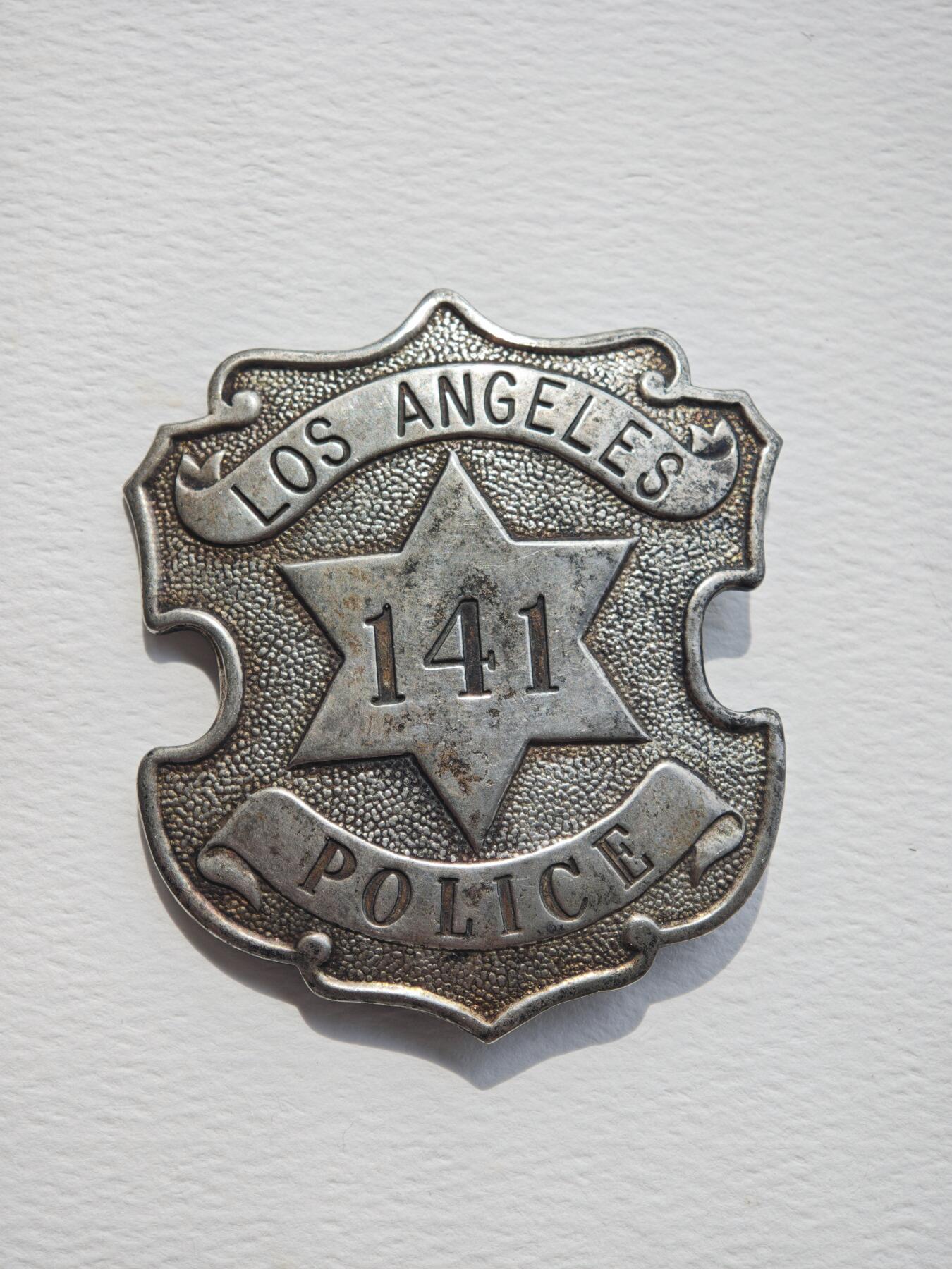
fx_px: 2200
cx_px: 476
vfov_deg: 32.2
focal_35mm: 60
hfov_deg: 24.4
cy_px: 634
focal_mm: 9
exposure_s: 1/483
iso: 50
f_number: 2
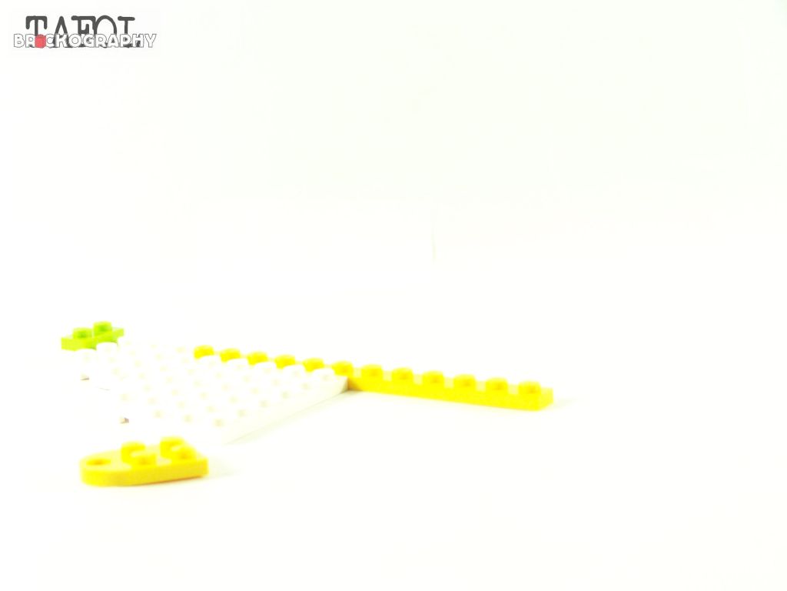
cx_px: 394
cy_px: 296
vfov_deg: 19.6
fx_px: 1705
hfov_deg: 26.0
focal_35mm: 75
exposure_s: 1/60
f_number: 3.6
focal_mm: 12.4
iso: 400
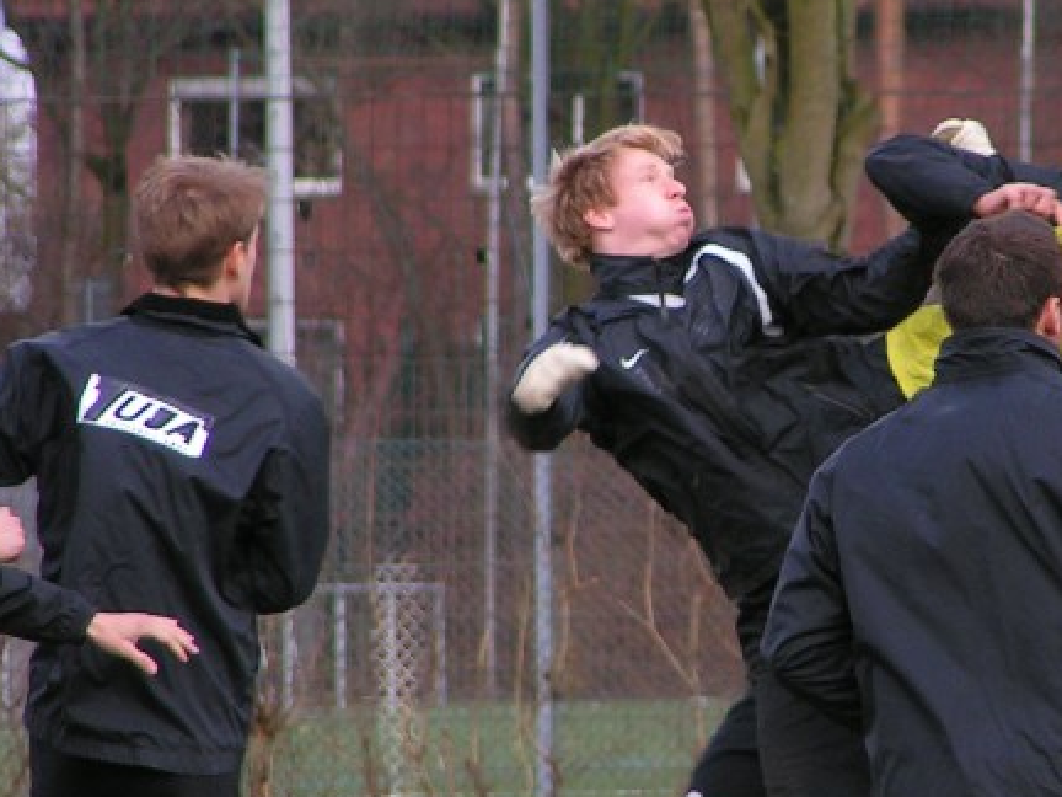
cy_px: 344
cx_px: 809
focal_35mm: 704
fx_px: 21598
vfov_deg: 2.1
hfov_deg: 2.8
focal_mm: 58
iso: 80
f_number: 3.5
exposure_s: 1/400
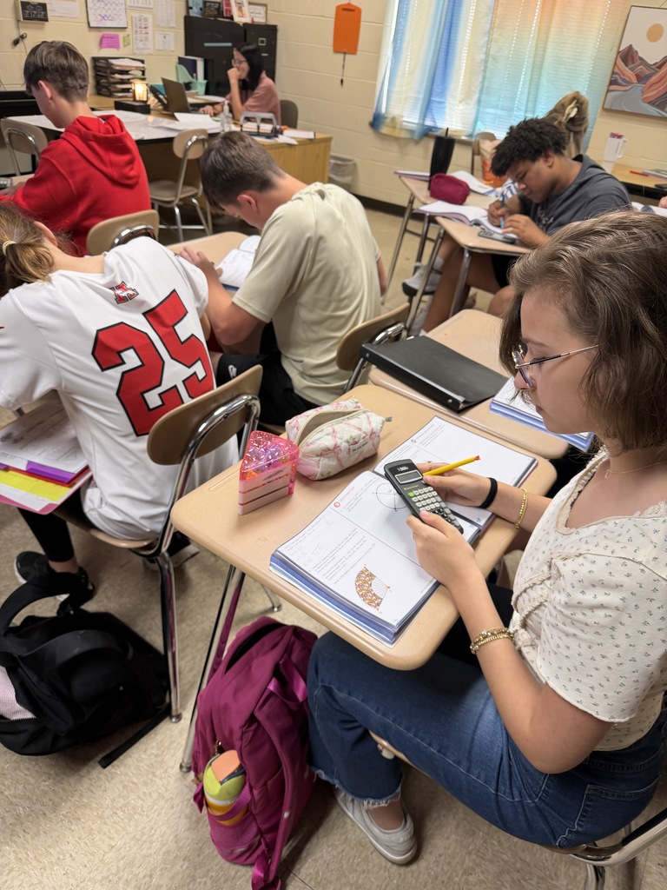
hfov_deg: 56.8
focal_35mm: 24
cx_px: 334
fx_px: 617
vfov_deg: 71.6
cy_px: 445
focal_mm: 6.76
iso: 125
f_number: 1.78
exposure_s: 1/60
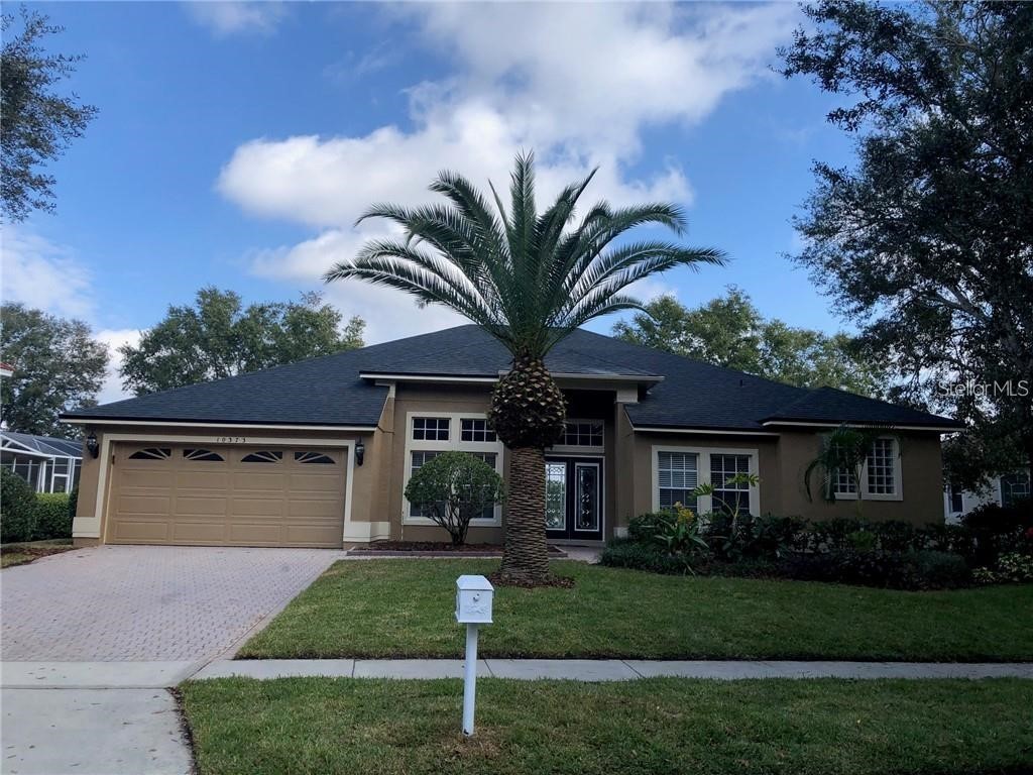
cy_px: 388
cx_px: 516
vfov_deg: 49.7
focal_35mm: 28
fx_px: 836
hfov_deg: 63.4
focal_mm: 4
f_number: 1.8
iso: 20
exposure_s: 1/1297
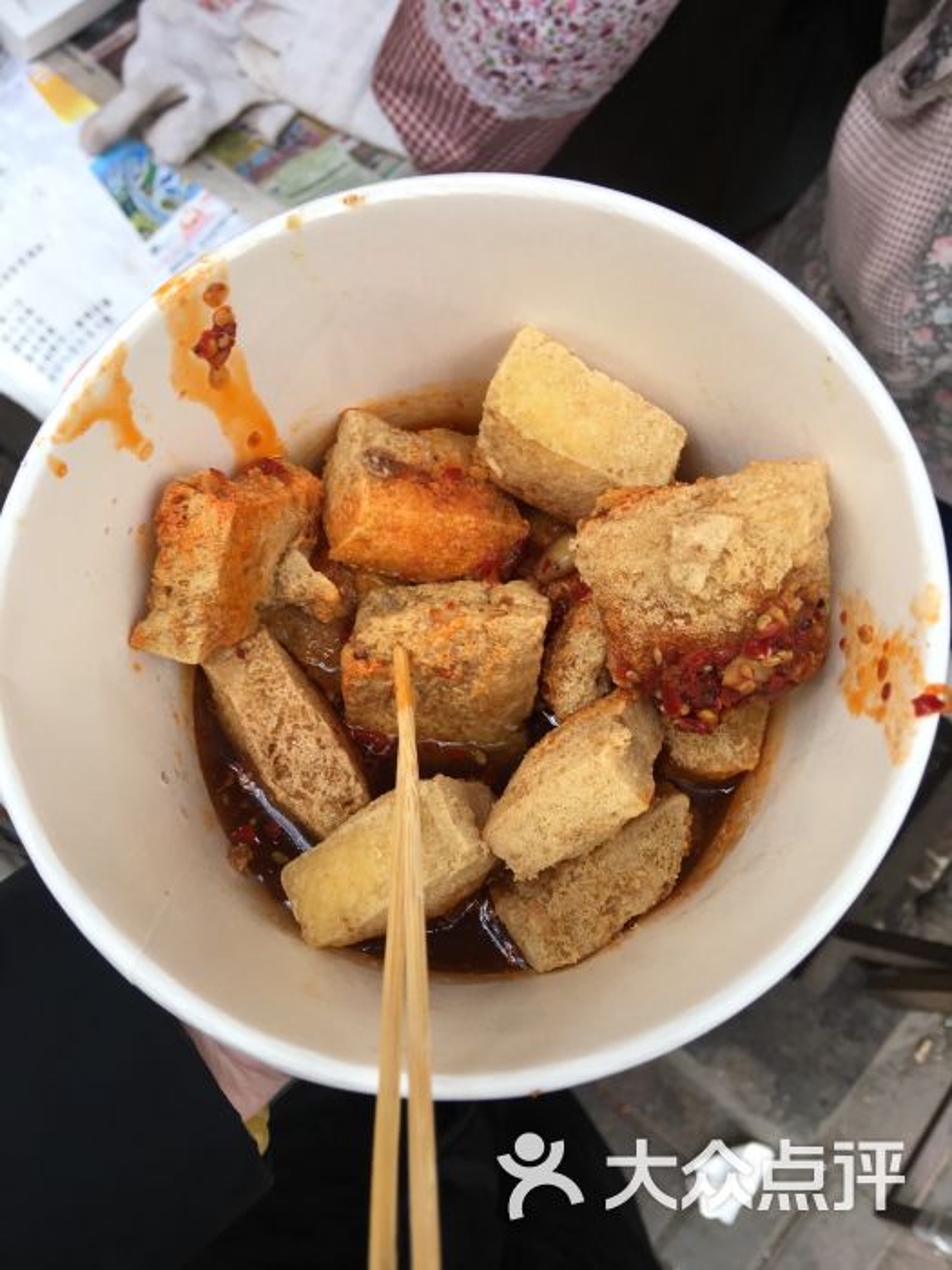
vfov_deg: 61.7
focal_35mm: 29
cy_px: 635
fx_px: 1063
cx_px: 476
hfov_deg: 48.2
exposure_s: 1/50
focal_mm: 4.15
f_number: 2.2
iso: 32
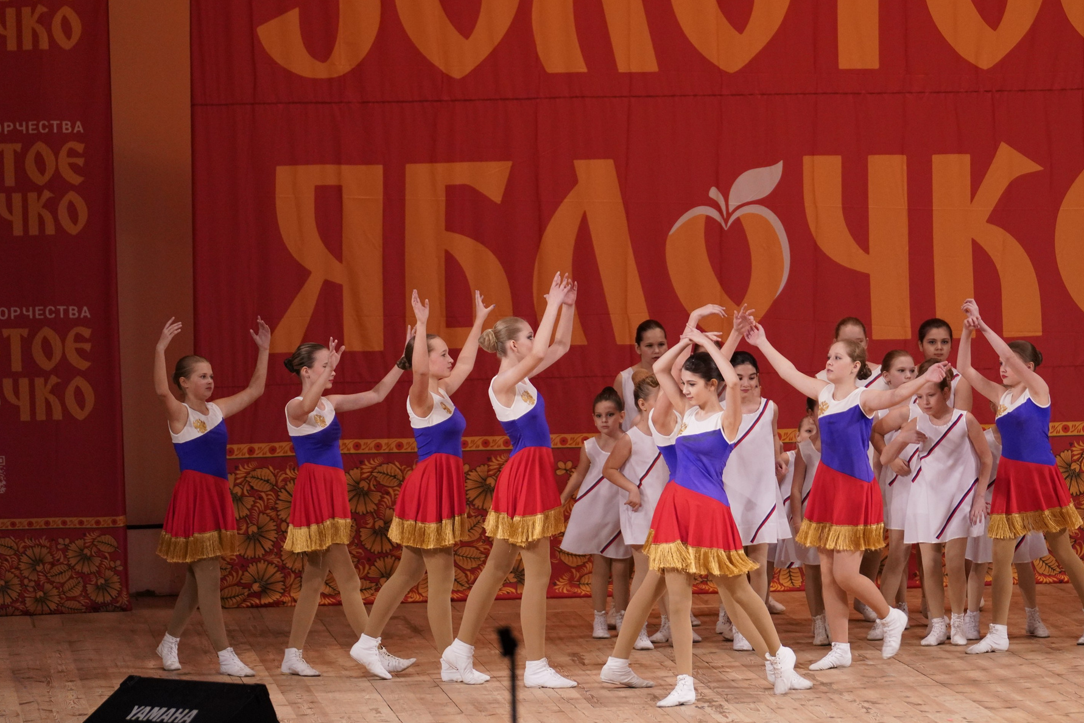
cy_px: 280
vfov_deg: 7.0
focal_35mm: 197
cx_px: 764
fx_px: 5932
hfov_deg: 10.4
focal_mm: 137
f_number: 2.8
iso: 2500
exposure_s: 1/400
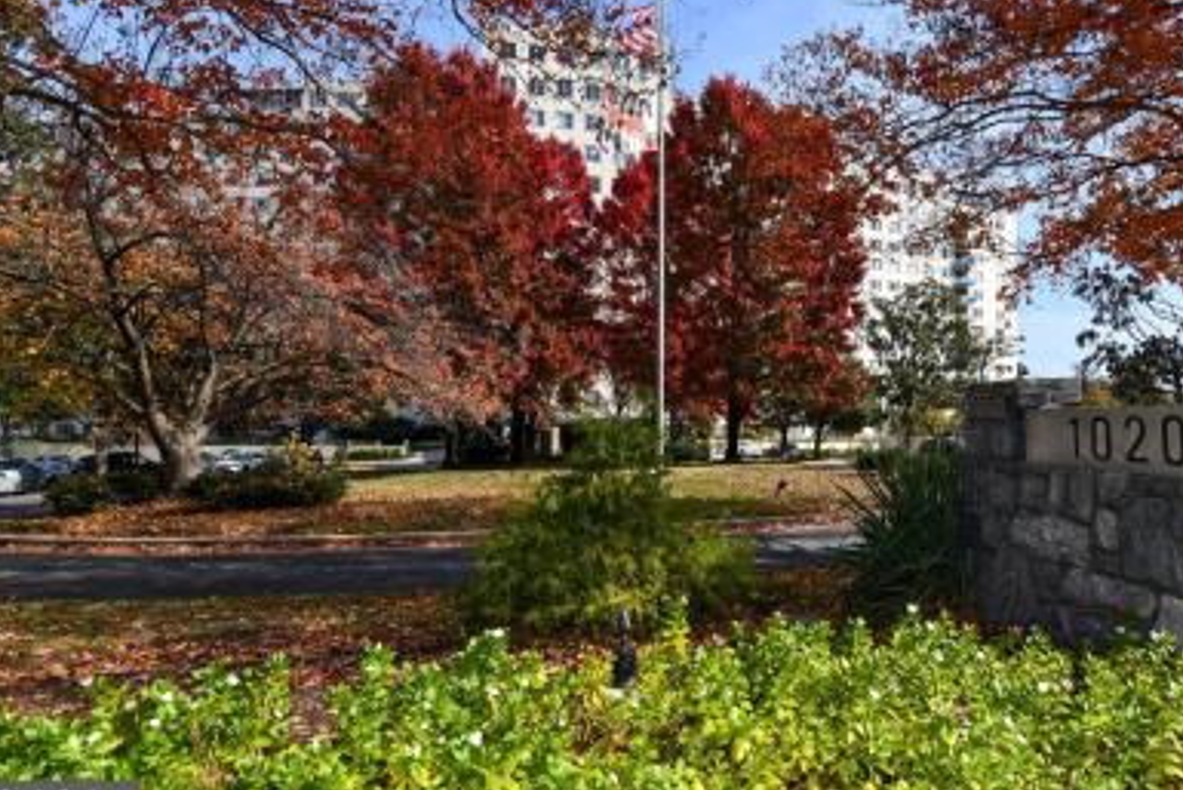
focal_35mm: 21
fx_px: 690
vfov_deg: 59.5
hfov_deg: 80.6
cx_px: 684
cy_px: 369
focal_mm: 12
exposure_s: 1/250
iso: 100
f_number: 8
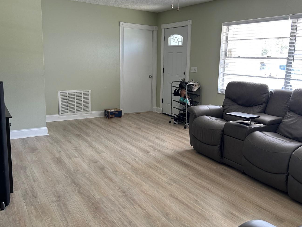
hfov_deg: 56.6
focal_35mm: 32
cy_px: 102
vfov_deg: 44.1
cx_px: 171
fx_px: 279
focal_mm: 5.7
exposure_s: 1/121
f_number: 1.5
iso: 80
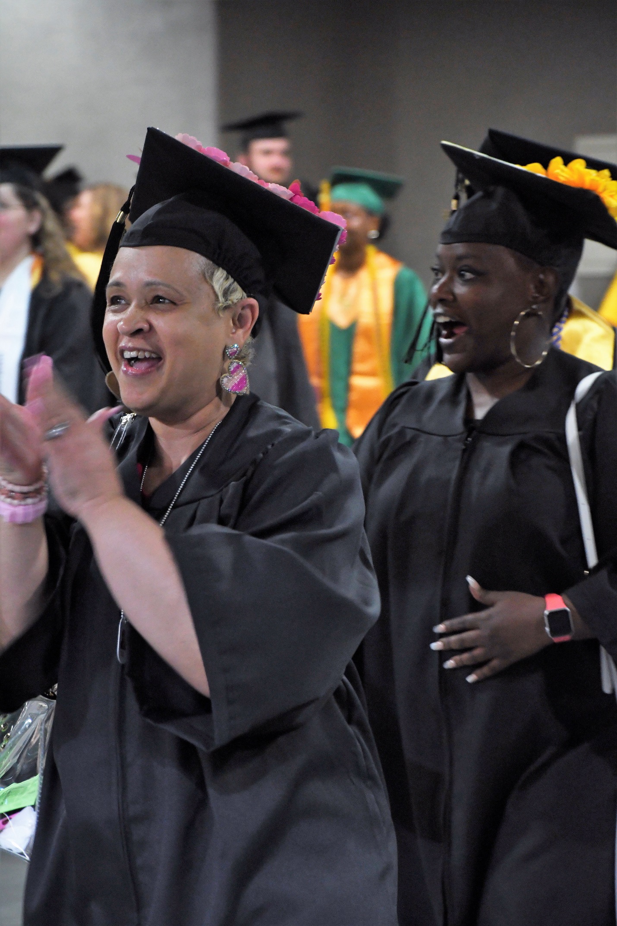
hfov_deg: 9.6
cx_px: 308
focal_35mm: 142
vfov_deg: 14.4
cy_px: 463
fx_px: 3663
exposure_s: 1/80
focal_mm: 95
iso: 2000
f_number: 5.3
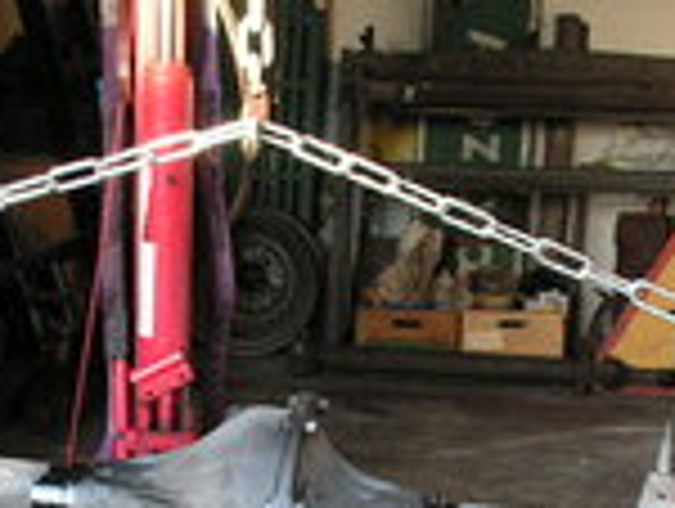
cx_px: 292
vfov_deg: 10.8
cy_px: 566
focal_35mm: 136
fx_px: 2656
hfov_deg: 14.5
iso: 160
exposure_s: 1/60
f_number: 3.2
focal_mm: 8.6
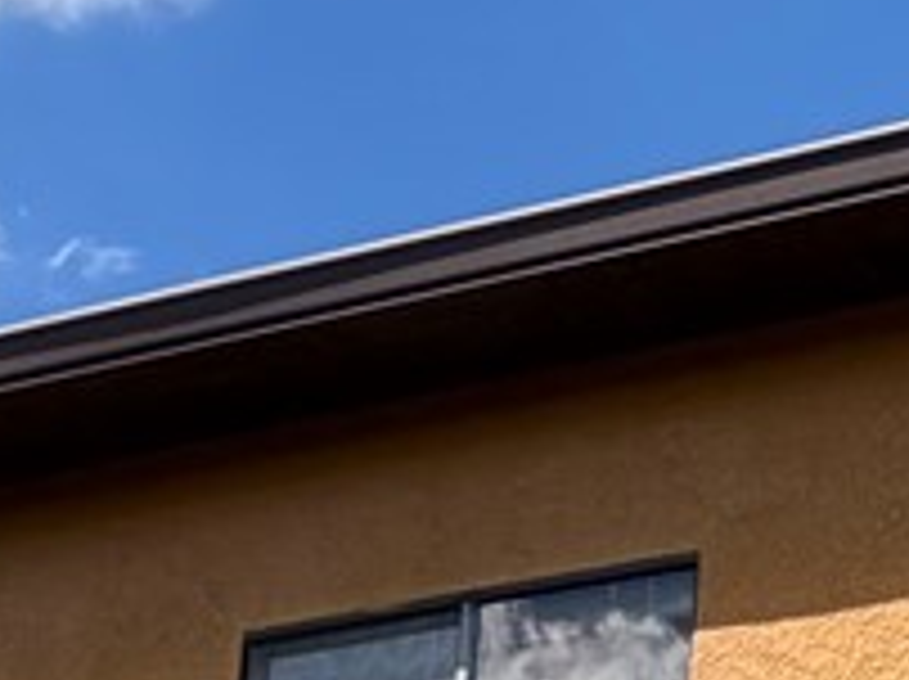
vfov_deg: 11.4
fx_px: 2911
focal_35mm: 111
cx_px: 1922
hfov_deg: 14.2
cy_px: 1549
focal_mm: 2.22
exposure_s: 1/770
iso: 32
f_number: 2.2
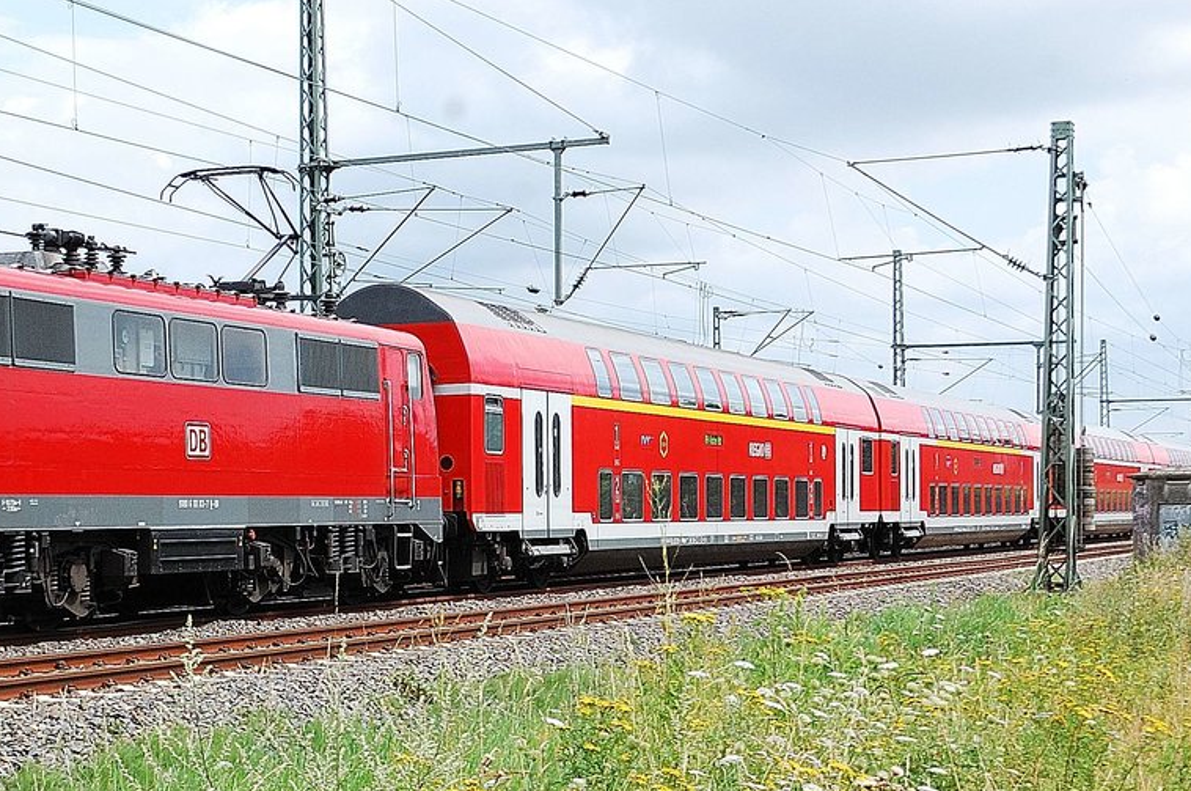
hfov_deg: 26.4
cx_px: 346
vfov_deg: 17.9
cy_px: 498
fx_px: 2511
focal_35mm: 76
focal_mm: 32
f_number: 8
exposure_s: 1/640
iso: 400
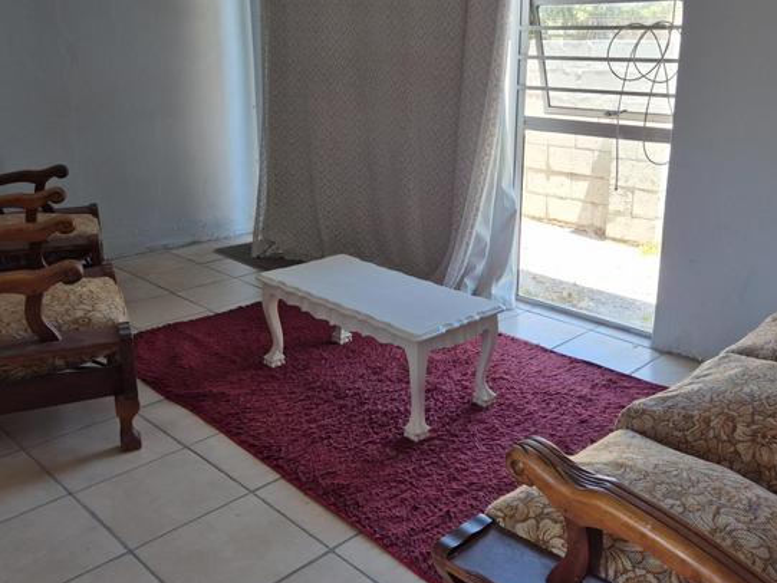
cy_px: 247
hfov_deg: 53.8
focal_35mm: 34
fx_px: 763
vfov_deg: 41.7
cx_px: 437
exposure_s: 1/180
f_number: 1.8
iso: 64
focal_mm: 5.4
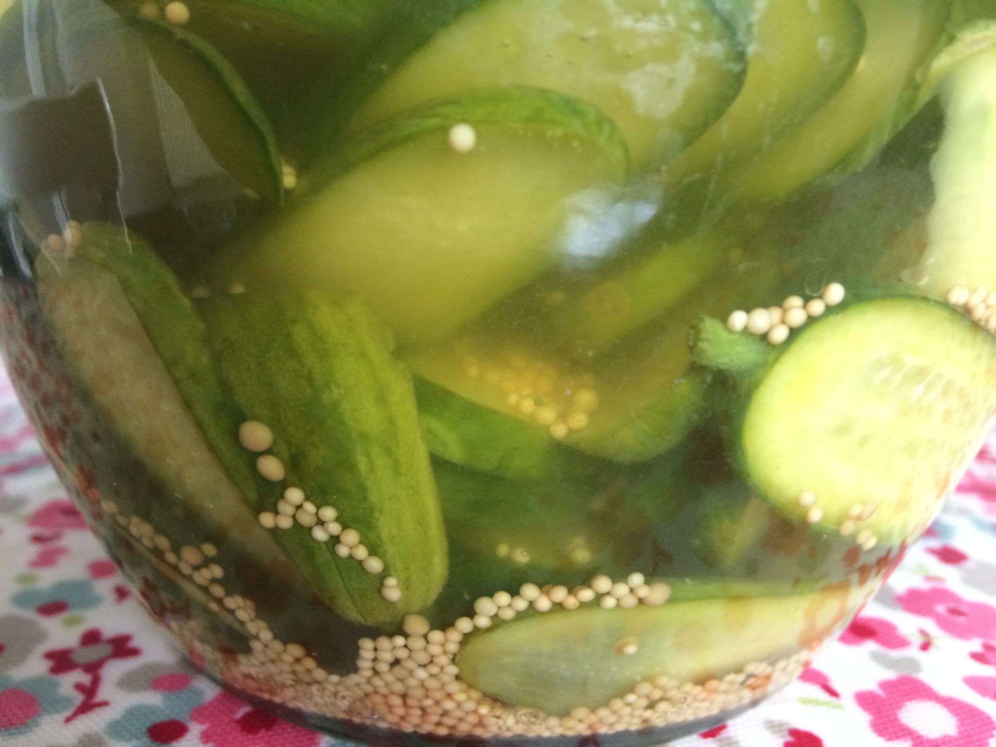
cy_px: 374
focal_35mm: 29
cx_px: 498
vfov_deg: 48.2
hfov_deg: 61.7
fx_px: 834
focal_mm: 4.15
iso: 80
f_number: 2.2
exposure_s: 1/33
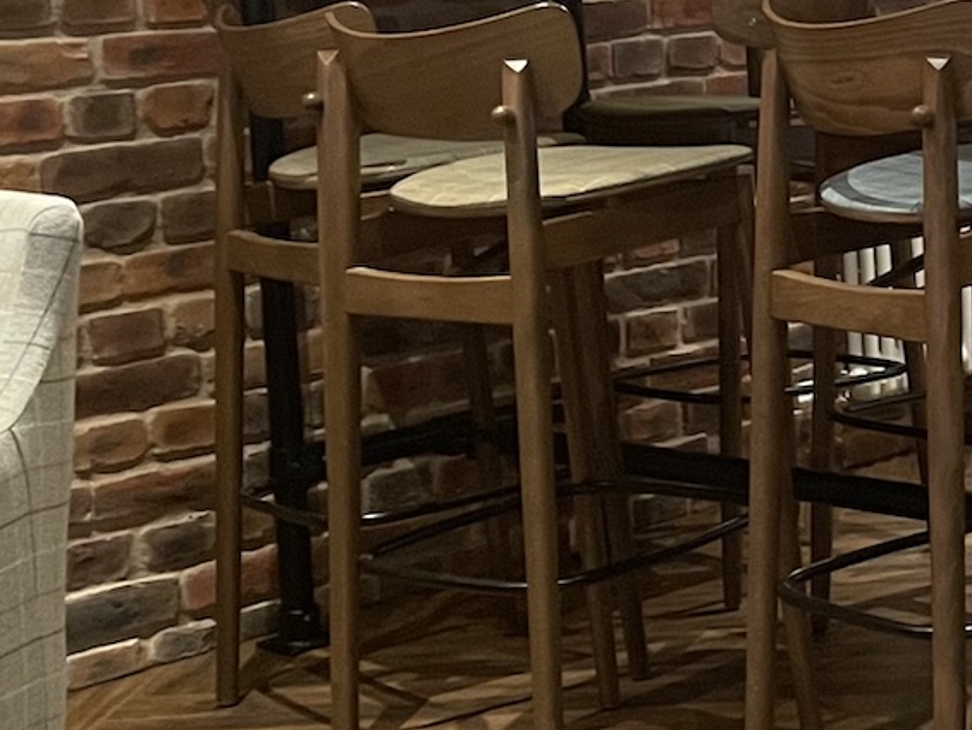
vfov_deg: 15.9
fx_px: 2584
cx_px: 1170
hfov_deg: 20.0
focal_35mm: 92
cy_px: 103
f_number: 1.6
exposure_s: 1/25
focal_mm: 4.2
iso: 640
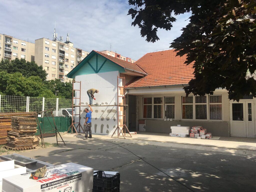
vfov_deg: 48.2
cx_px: 128
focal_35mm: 29
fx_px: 214
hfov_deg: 61.7
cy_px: 96
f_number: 2.2
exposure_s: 1/1972
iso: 25
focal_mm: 4.15
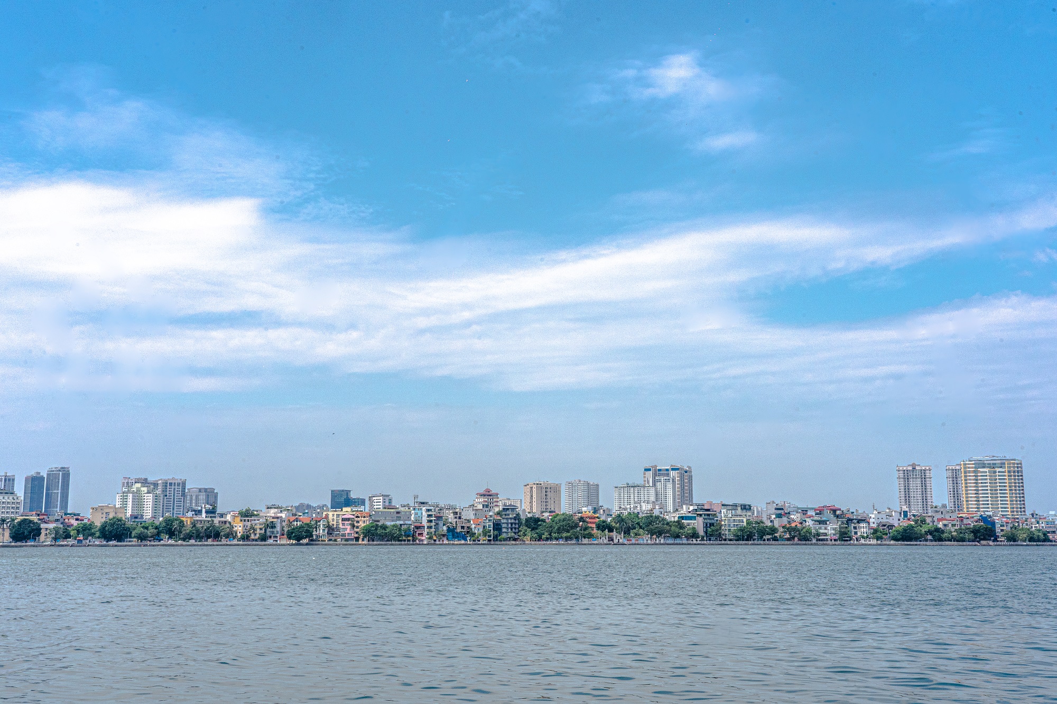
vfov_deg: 35.9
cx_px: 528
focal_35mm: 37
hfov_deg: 51.9
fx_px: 1086
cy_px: 352
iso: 1250
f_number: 22
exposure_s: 1/500
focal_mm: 37
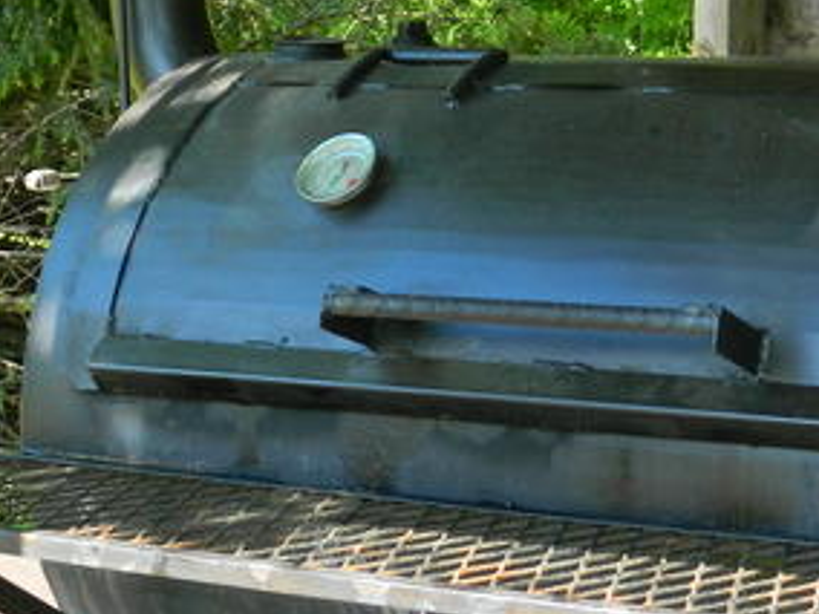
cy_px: 229
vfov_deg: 11.4
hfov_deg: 15.1
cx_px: 649
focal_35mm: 130
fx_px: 3076
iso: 80
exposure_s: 1/60
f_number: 3.5
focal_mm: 7.3
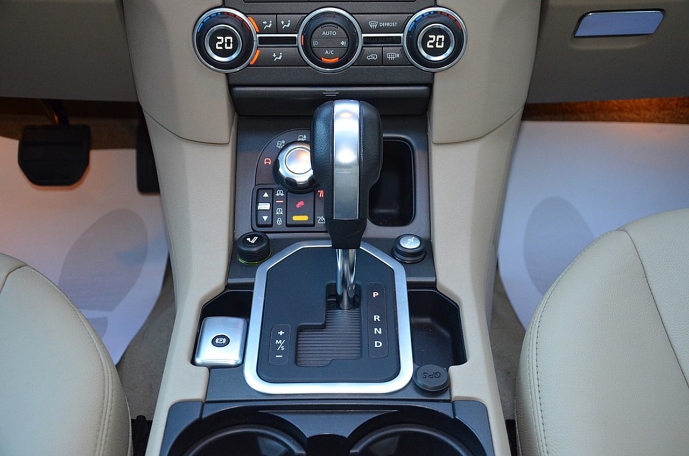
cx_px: 344
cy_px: 228
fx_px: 917
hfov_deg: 41.2
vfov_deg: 27.9
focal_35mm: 48
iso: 1100
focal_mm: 32
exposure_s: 1/60
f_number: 4.2
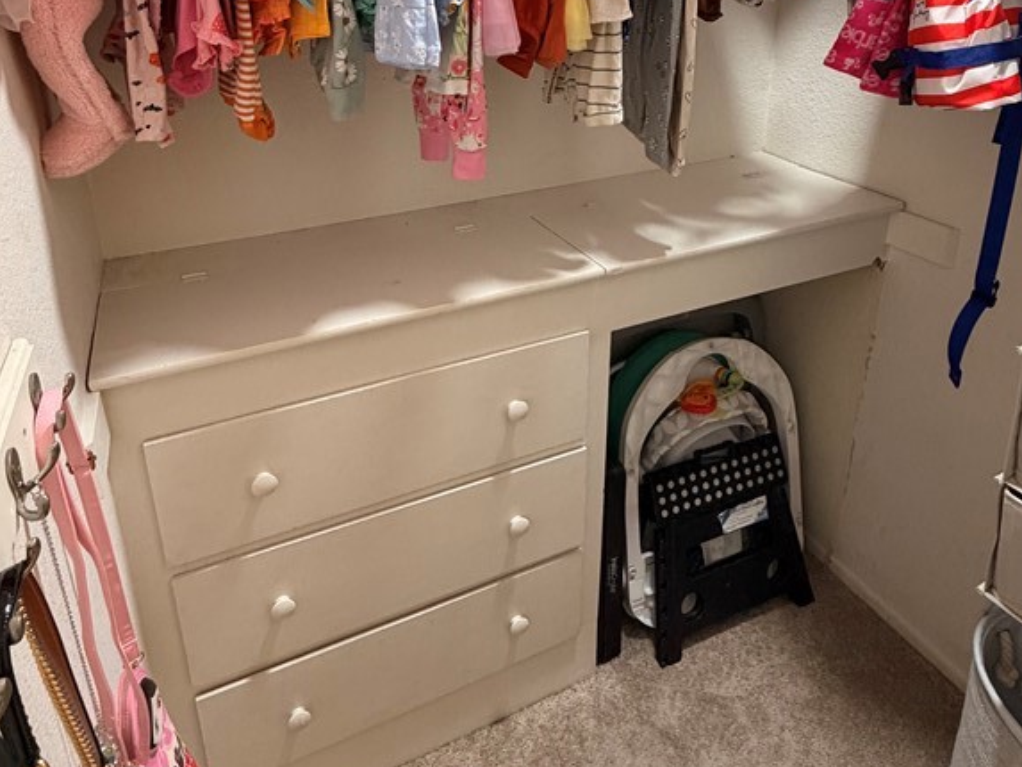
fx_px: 738
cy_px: 184
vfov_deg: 52.3
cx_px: 482
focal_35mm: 25
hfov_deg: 69.3
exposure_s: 1/60
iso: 250
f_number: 2.2
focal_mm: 2.22
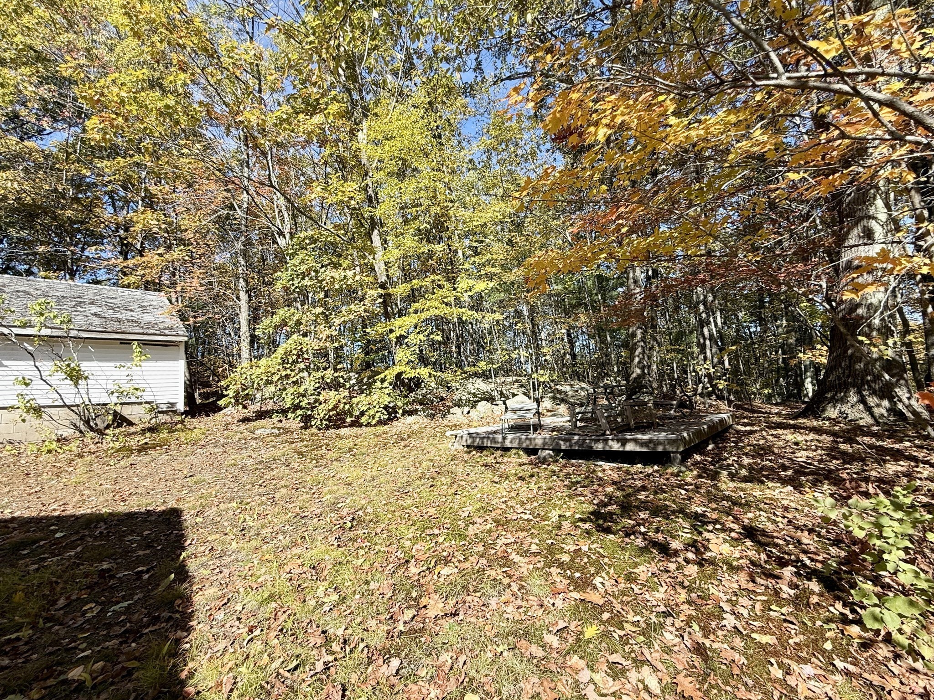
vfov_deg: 85.7
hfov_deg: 102.1
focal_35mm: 14
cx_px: 467
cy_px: 350
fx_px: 378
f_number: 2.2
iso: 50
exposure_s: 1/841
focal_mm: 2.22
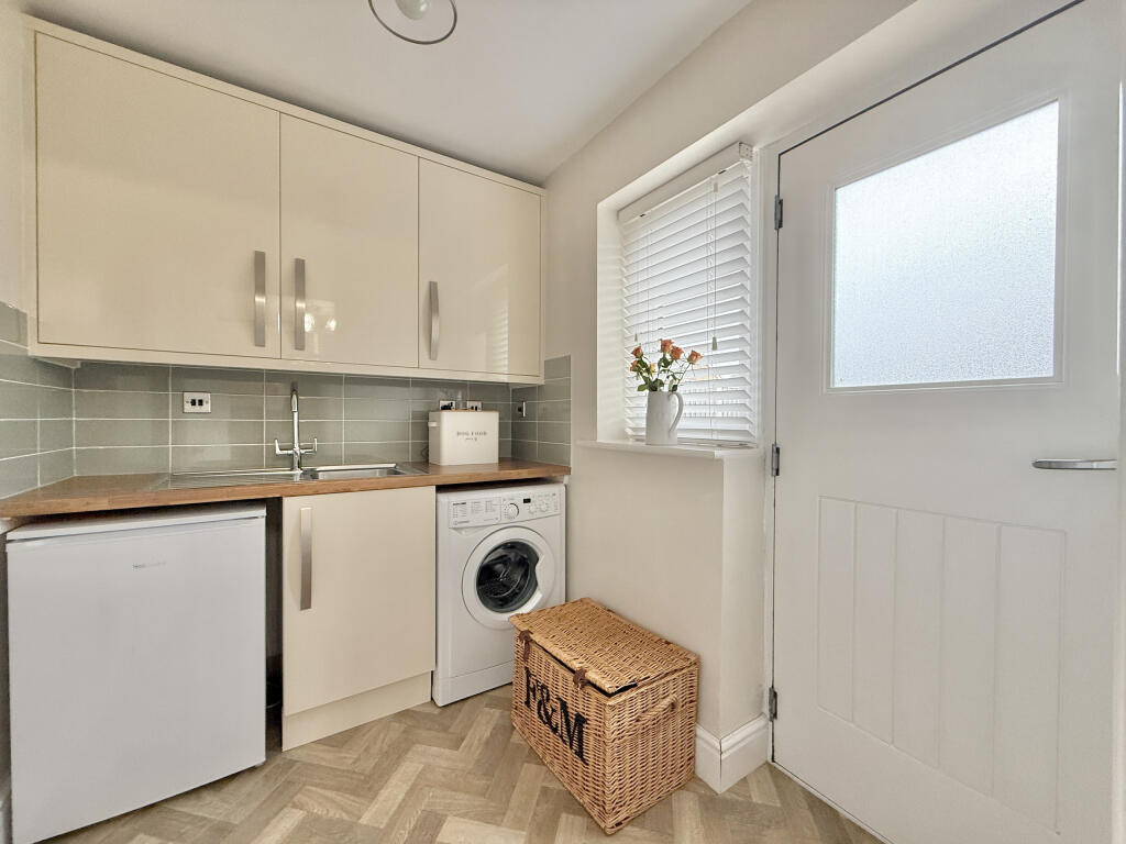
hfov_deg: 102.1
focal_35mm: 14
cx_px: 563
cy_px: 422
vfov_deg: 85.7
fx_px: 455
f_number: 2.2
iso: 250
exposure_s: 1/100
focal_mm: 2.22
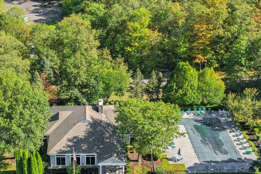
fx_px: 370
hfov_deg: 38.5
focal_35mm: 51
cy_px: 112
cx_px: 88
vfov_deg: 26.4
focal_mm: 8.38
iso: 100
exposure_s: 1/730
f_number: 2.8
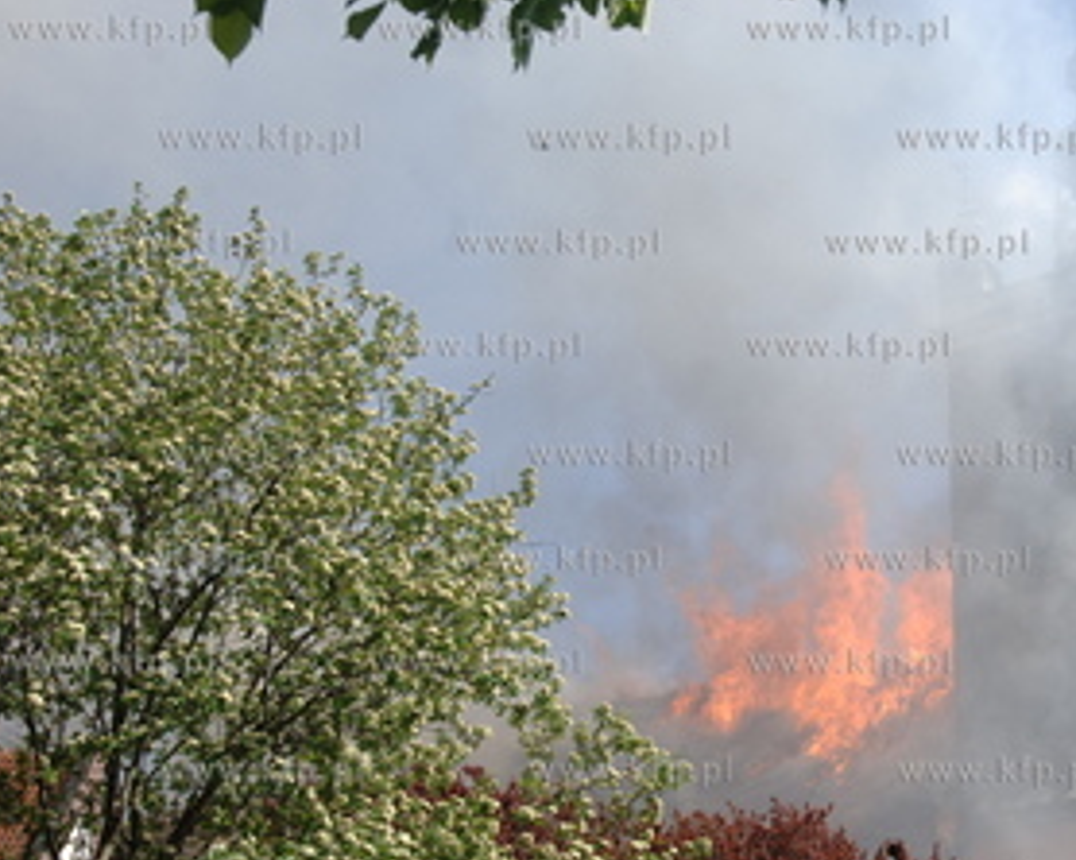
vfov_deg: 29.8
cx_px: 766
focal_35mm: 51
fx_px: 1613
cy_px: 504
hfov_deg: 36.3
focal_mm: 25
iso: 400
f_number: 8
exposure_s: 1/640
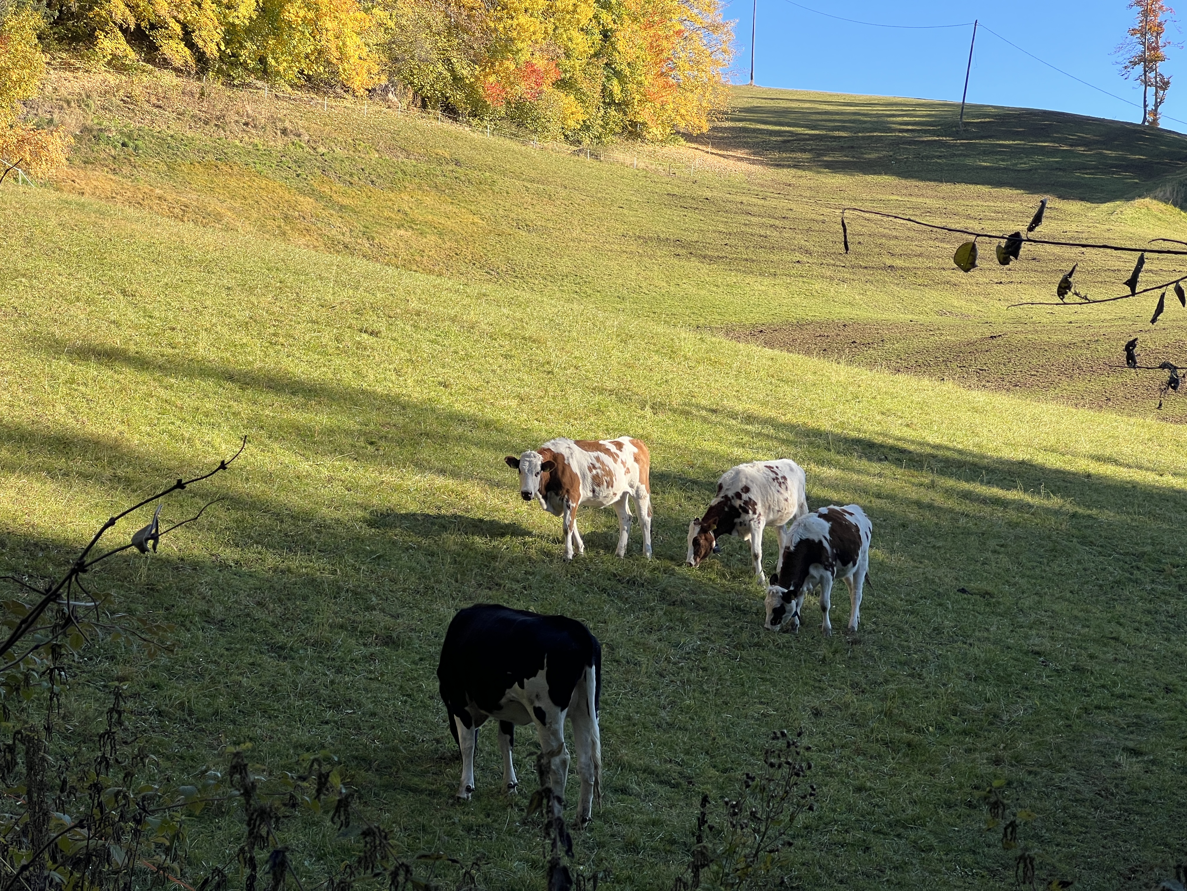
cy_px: 446
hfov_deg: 25.3
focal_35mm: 77
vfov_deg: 19.1
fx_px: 2640
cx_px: 594
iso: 32
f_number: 2.8
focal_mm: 9
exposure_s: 1/260
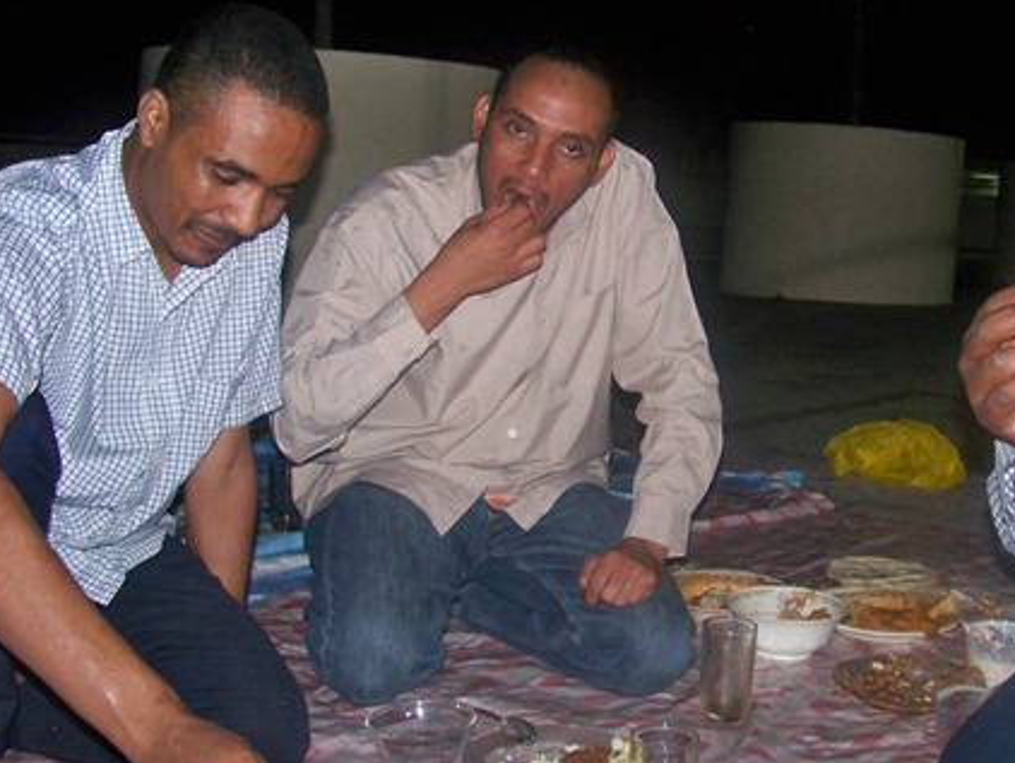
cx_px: 700
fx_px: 1467
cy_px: 380
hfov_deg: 37.6
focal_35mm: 50
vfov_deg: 29.1
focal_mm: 5.85
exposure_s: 1/30
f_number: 2.8
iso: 200
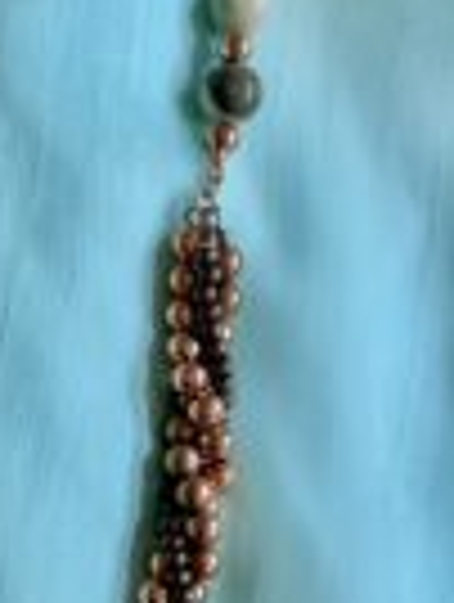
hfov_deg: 15.0
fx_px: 1569
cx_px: -270
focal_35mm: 90
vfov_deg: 21.0
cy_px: 594
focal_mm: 3.99
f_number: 1.8
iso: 40
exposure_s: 1/24
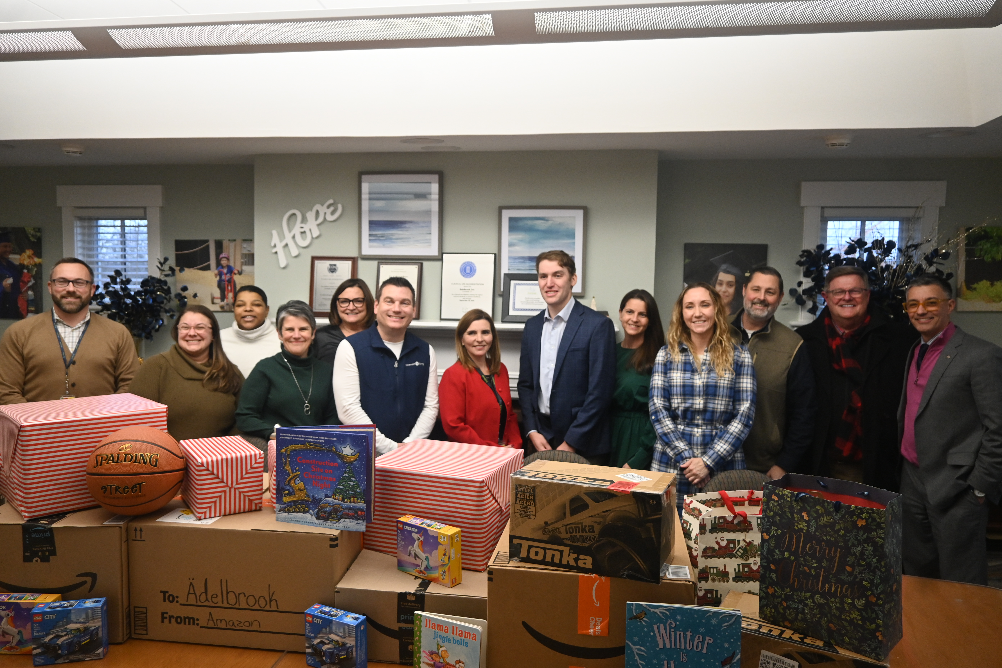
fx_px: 668
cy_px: 334
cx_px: 501
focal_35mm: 24
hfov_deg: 73.7
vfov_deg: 53.1
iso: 720
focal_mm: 16
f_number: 3.5
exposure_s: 1/125
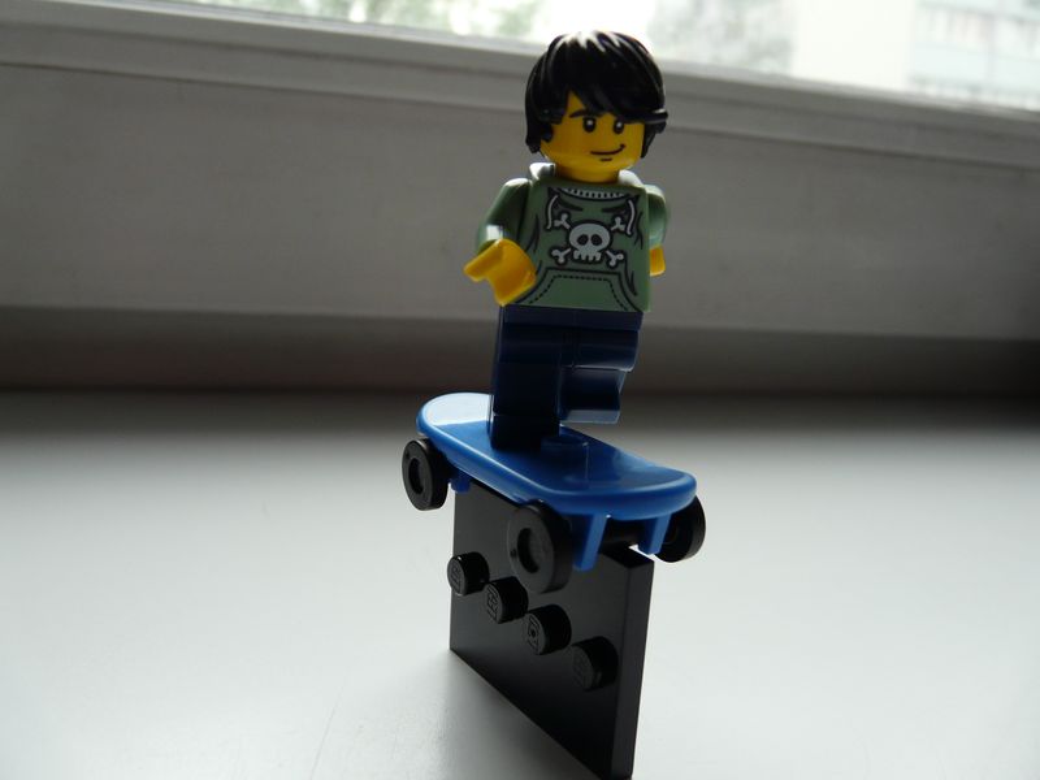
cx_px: 520
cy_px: 390
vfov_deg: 49.7
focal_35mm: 28
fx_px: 841
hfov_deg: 63.4
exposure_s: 1/100
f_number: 2.8
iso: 100
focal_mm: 4.6
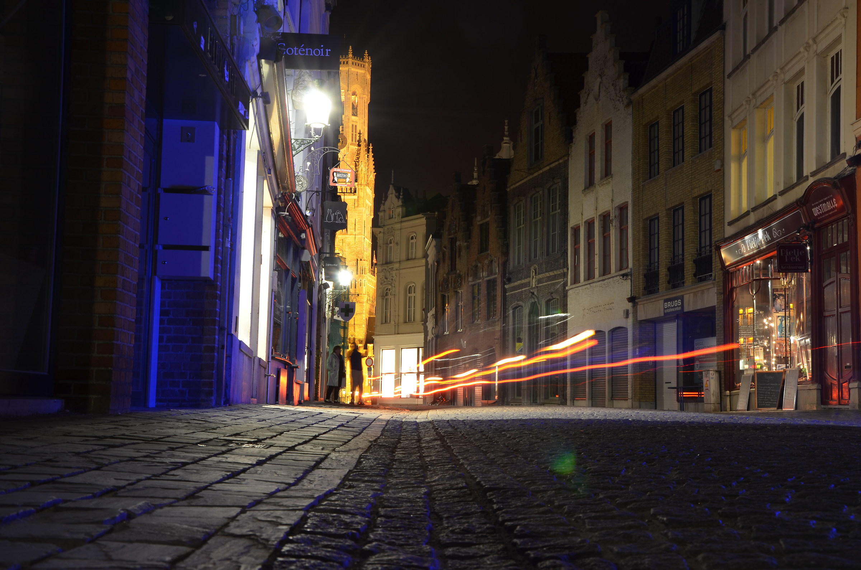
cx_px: 430
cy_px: 285
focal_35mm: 45
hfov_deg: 43.7
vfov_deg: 29.7
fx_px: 1074
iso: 125
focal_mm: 30
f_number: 11
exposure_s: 10
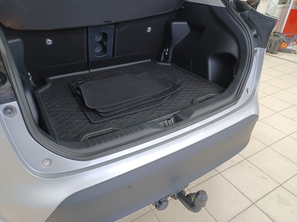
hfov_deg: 69.4
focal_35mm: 25
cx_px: 148
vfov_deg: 54.9
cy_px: 111
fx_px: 214
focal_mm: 4.6
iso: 320
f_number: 1.8
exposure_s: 1/33.3
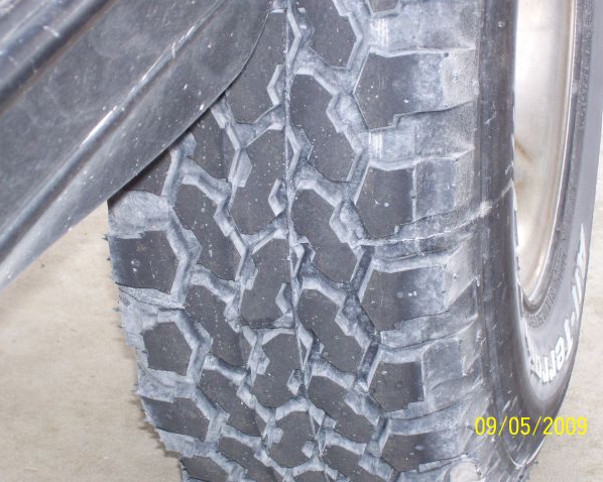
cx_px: 297
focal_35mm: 113
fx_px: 2016
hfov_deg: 17.0
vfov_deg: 13.6
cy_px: 241
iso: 200
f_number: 4.6
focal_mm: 18
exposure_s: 1/80
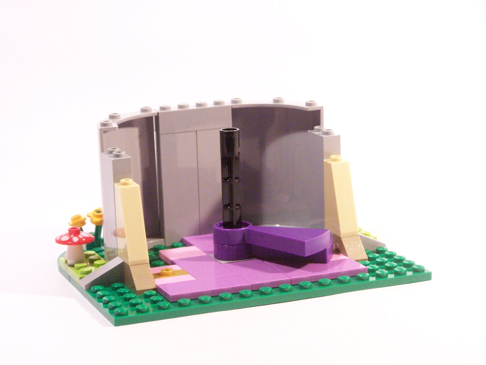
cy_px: 182
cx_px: 243
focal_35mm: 105
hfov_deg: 18.7
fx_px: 1474
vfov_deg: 14.1
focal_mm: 17.5
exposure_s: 1/30
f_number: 3.6
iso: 400
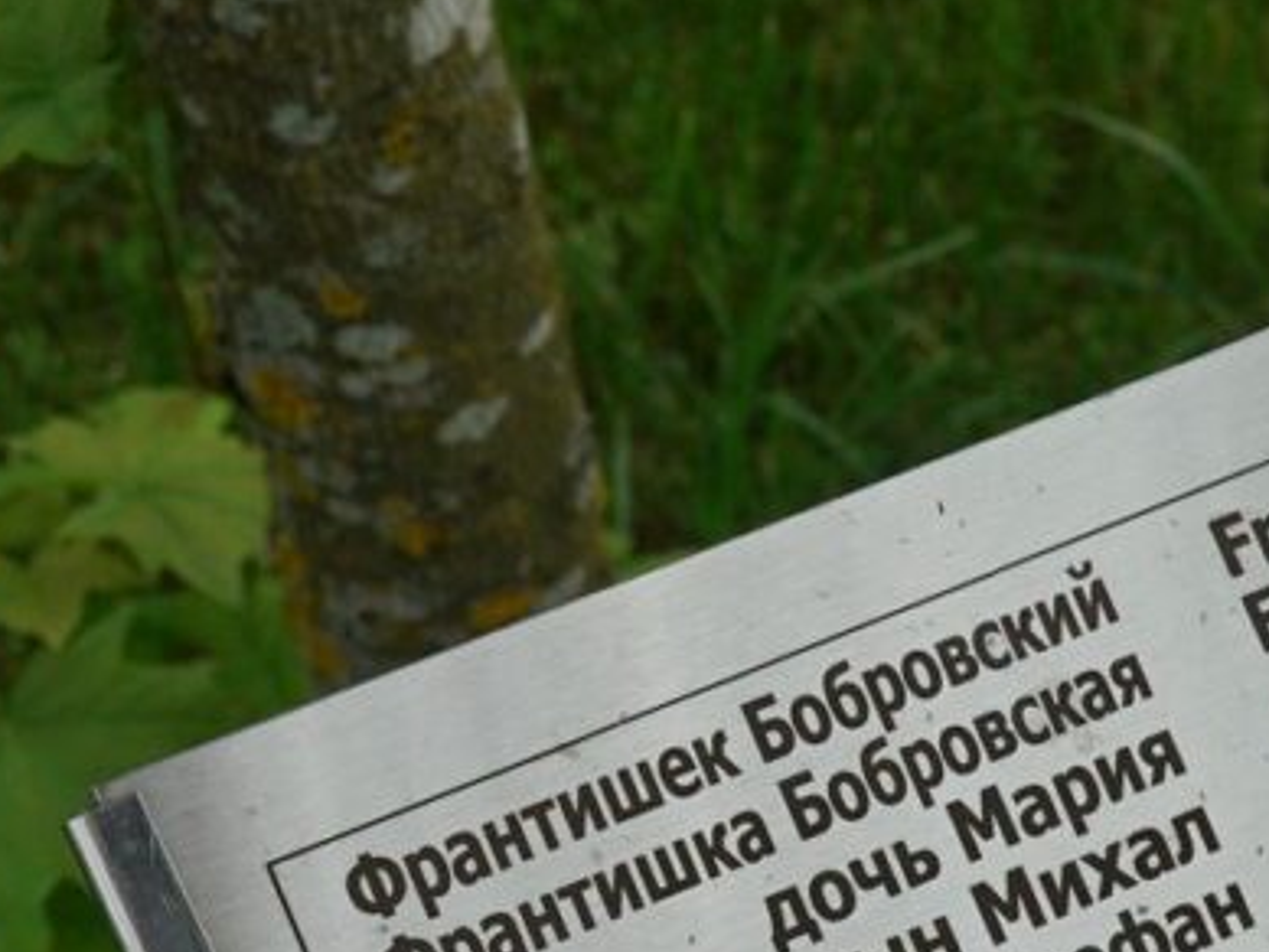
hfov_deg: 22.7
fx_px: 3154
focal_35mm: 86
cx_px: 581
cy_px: 678
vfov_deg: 17.1
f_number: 9
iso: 200
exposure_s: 1/160
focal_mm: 23
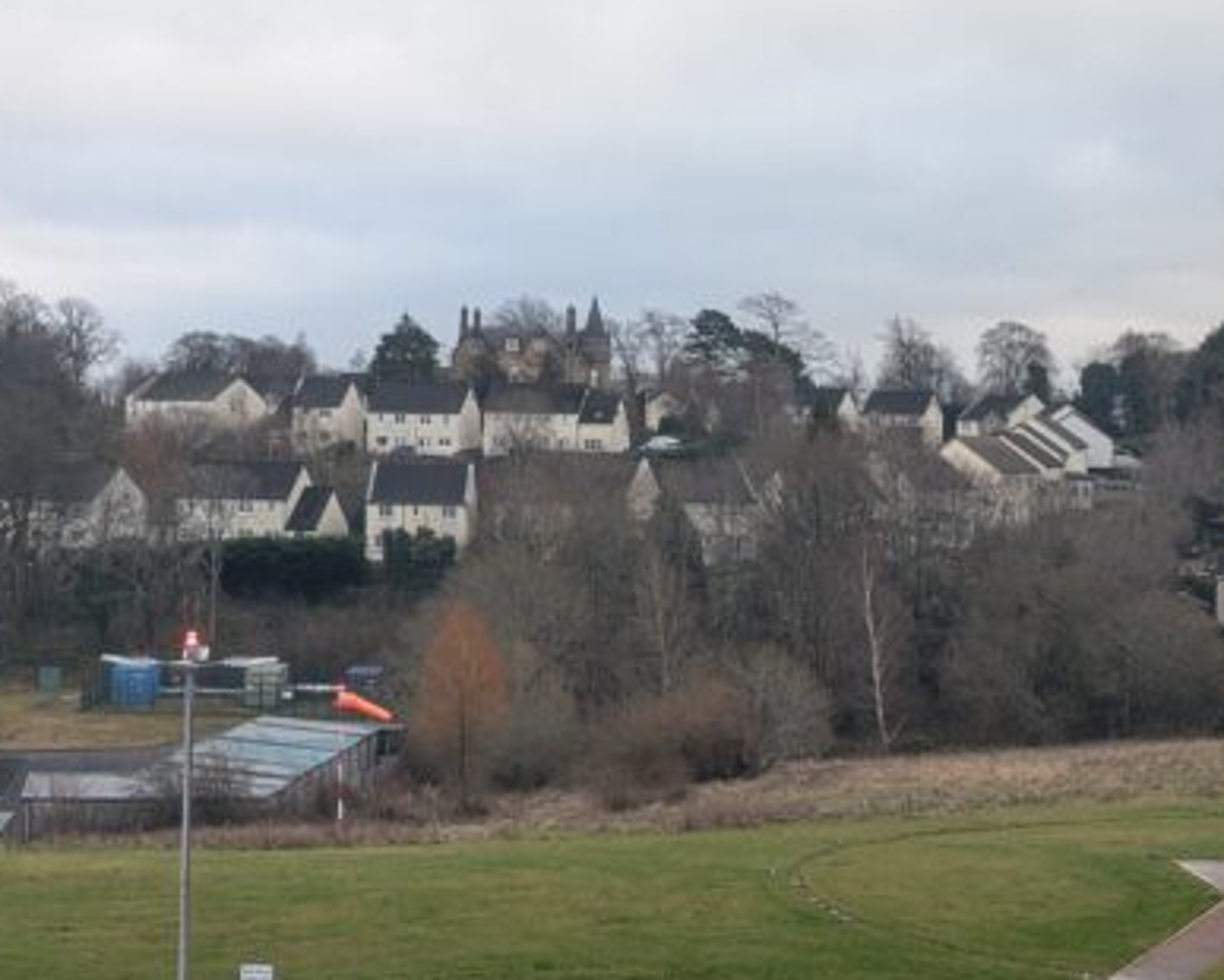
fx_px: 2247
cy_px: 444
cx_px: 408
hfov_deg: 30.2
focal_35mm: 62
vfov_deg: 24.6
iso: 27
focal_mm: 6.9
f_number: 1.68
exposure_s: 1/44.3
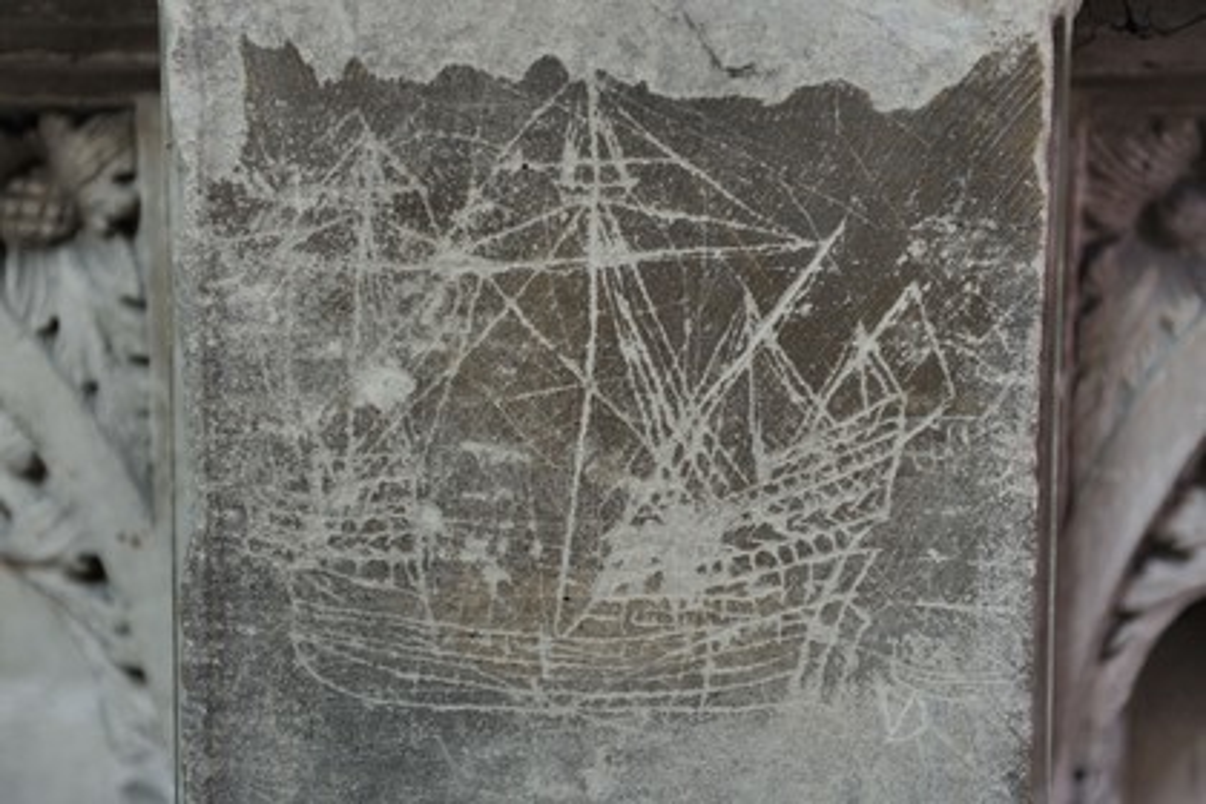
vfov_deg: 23.4
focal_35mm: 58
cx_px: 603
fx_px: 1943
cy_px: 402
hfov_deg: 34.5
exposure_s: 1/40
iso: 800
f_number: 2.8
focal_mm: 58
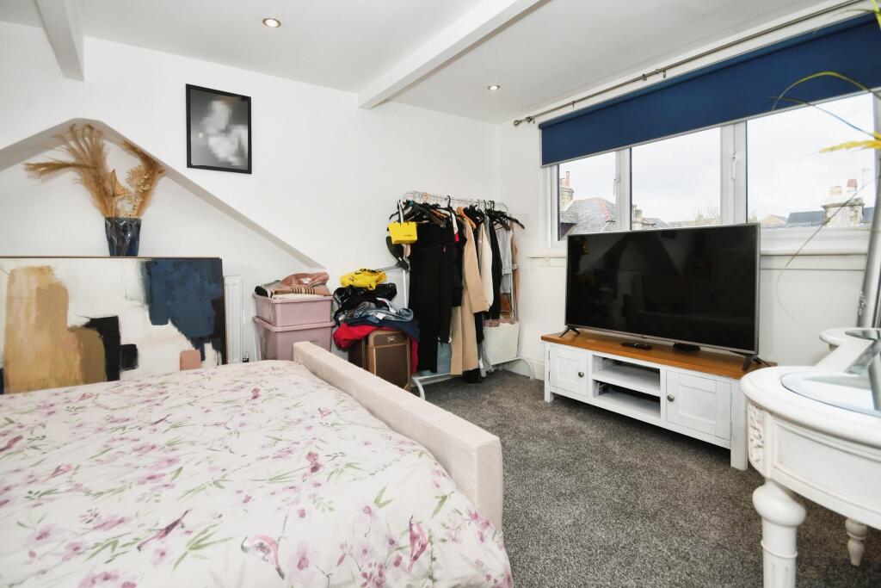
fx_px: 367
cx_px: 440
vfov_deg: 77.3
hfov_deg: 100.4
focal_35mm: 15
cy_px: 294
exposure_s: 1/60
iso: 400
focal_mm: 10
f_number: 8
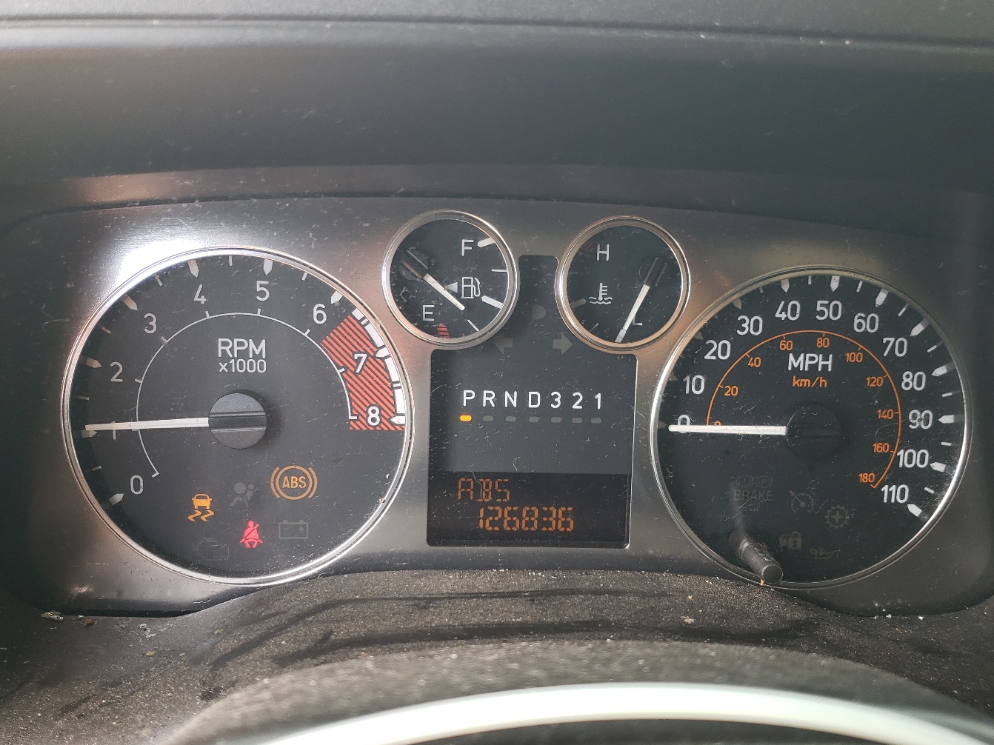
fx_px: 890
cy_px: 392
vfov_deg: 45.4
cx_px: 541
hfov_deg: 58.3
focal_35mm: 31
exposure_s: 1/100
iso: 50
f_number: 1.5
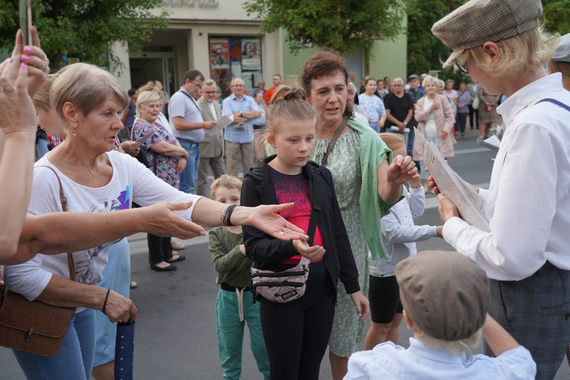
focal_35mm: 35
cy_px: 190
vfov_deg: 37.9
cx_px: 285
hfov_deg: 54.4
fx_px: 554
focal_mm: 35
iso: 320
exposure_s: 1/160
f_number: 4
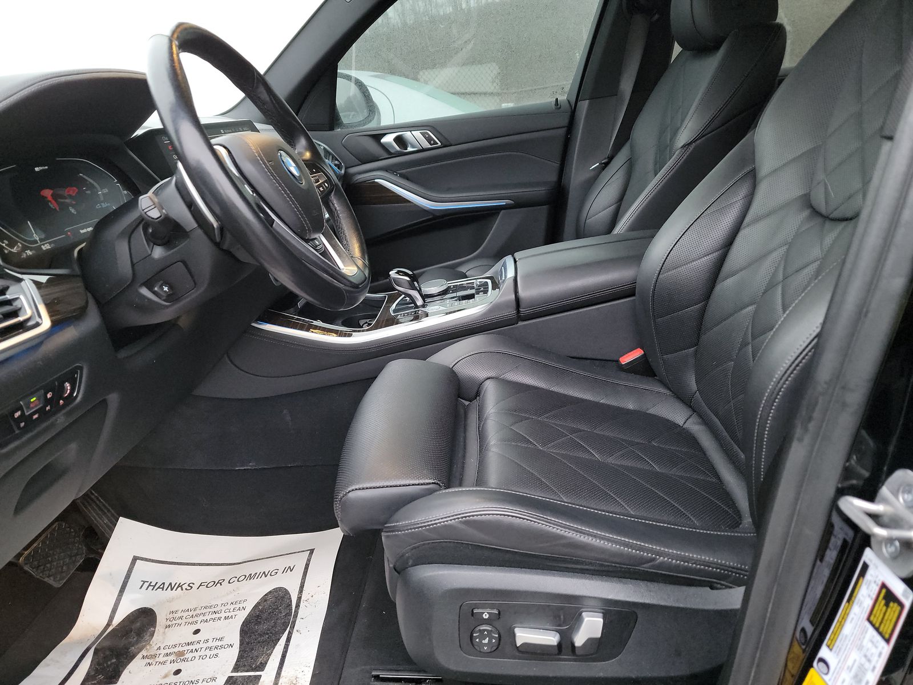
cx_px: 456
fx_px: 633
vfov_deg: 56.8
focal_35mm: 24
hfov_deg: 71.6
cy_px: 342
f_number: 1.8
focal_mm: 6.7
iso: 1131
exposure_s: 1/59
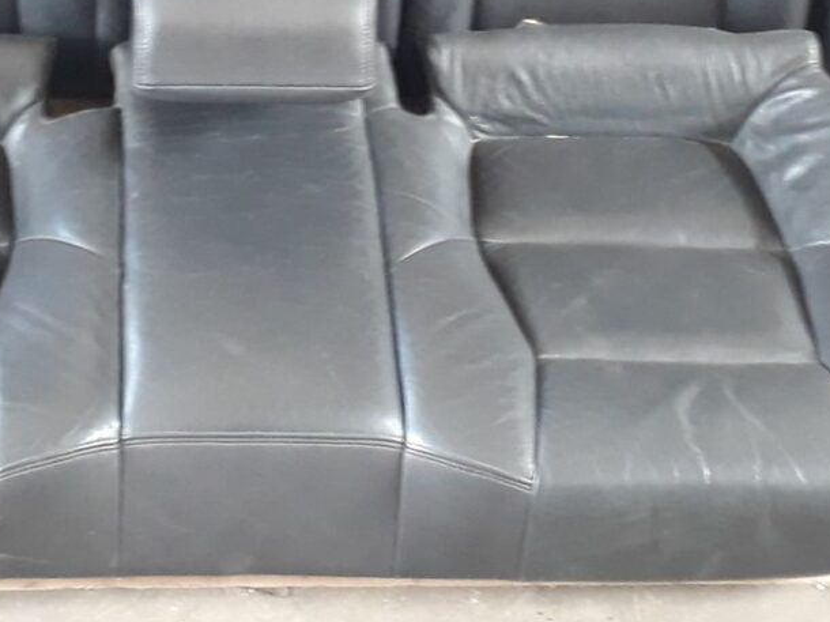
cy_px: -78
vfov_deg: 22.2
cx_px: 212
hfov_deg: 30.7
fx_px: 1486
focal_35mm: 62
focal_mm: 3.6
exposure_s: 1/17
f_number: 1.9
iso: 250
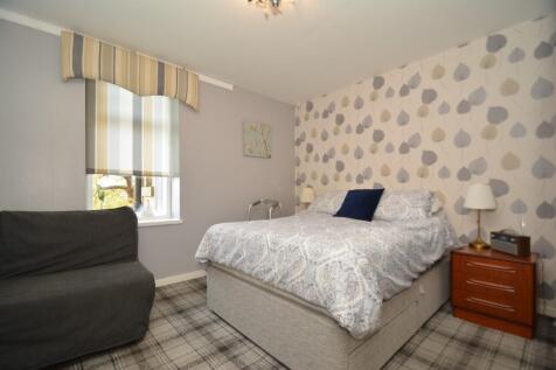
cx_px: 278
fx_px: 232
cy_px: 185
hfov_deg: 100.4
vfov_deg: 77.3
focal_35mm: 15
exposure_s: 1/15
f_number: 3.5
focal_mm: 10
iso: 100
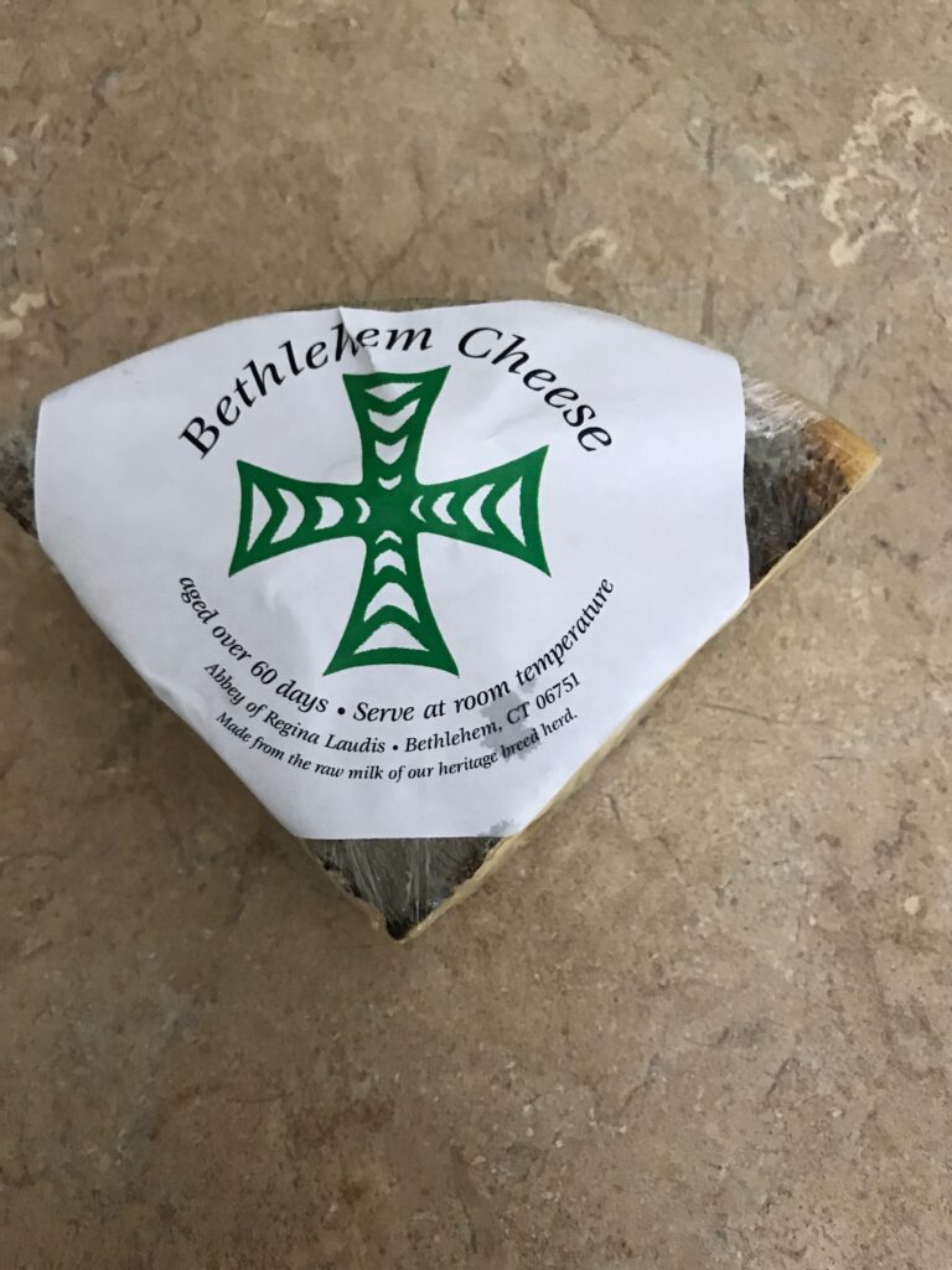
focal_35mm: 28
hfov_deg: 49.7
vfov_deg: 63.4
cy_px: 635
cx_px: 476
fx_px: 1027
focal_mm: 3.99
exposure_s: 1/15
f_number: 1.8
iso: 64
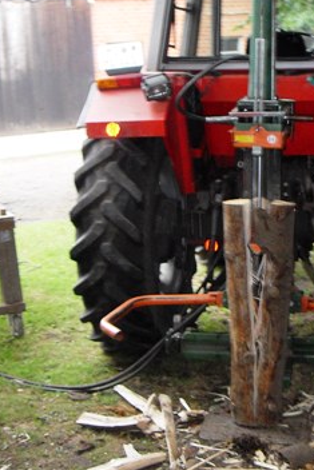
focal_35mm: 70
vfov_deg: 28.6
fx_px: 915
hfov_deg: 19.3
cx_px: 247
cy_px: 150
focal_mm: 6.3
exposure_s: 1/45
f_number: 2.8
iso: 160
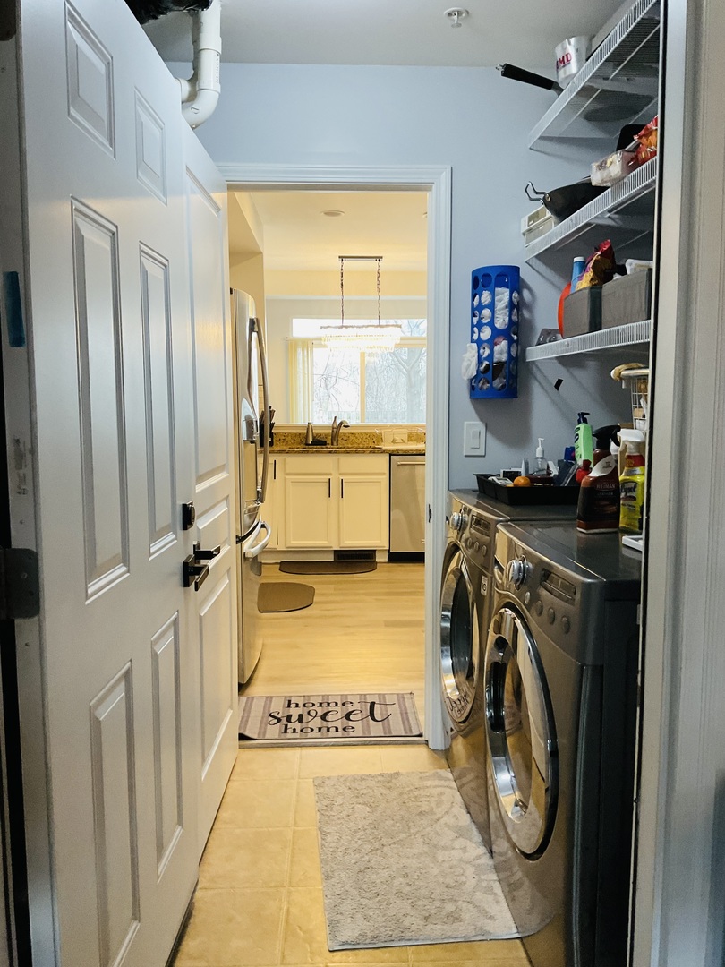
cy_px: 484
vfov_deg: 61.7
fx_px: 810
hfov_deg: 48.2
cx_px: 362
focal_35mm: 29
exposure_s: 1/60
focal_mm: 3
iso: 125
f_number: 1.8
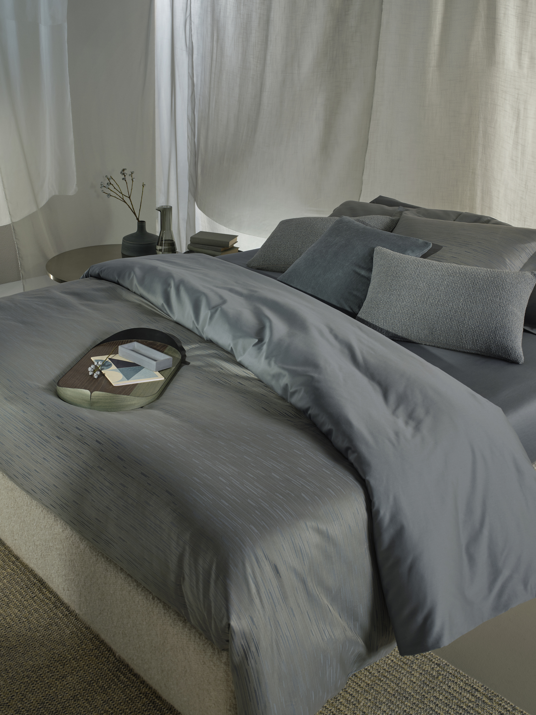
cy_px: 358
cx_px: 268
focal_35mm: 39
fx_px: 805
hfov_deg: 36.8
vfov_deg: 47.9
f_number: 13
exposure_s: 1/5
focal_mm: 48.8
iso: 200
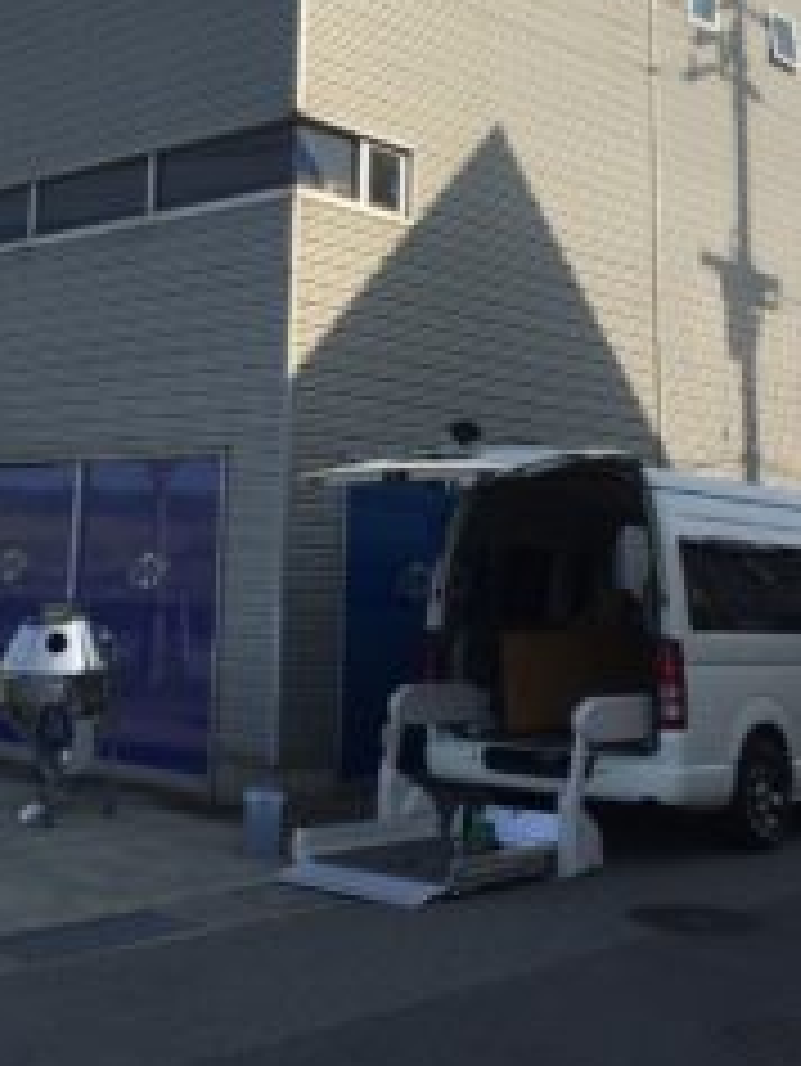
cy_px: 193
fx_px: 1510
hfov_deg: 29.5
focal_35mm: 49
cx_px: 270
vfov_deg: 37.3
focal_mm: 4.15
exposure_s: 1/1721
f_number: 2.2
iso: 32
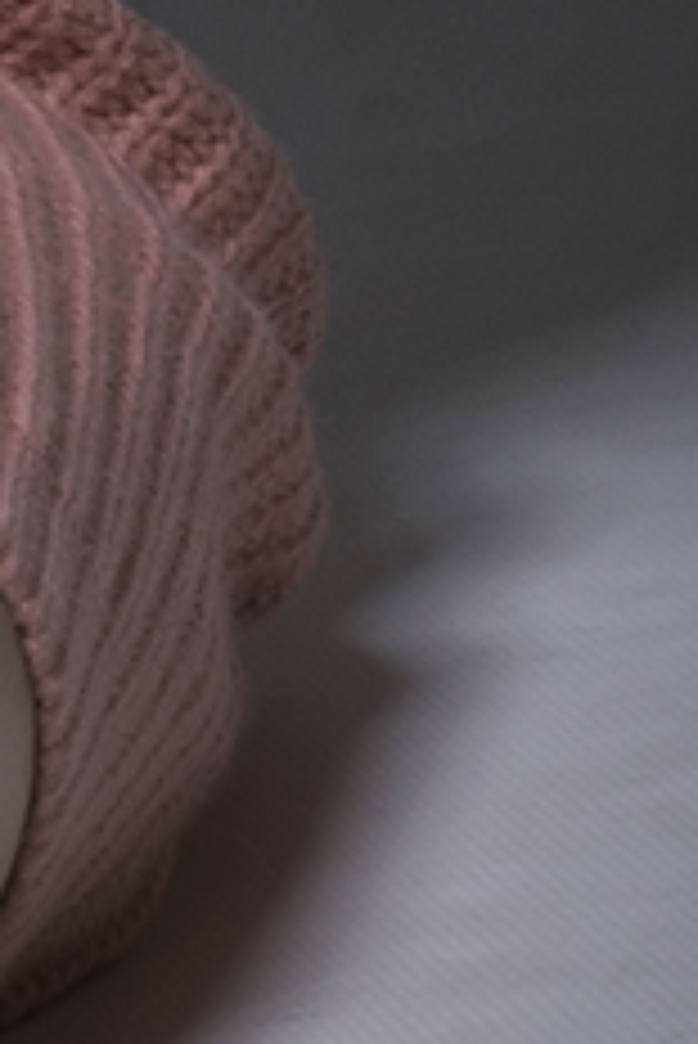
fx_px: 12022
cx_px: -1538
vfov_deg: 4.9
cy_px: -1161
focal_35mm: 414
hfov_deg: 3.2
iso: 100
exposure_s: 1/160
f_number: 11
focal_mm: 40
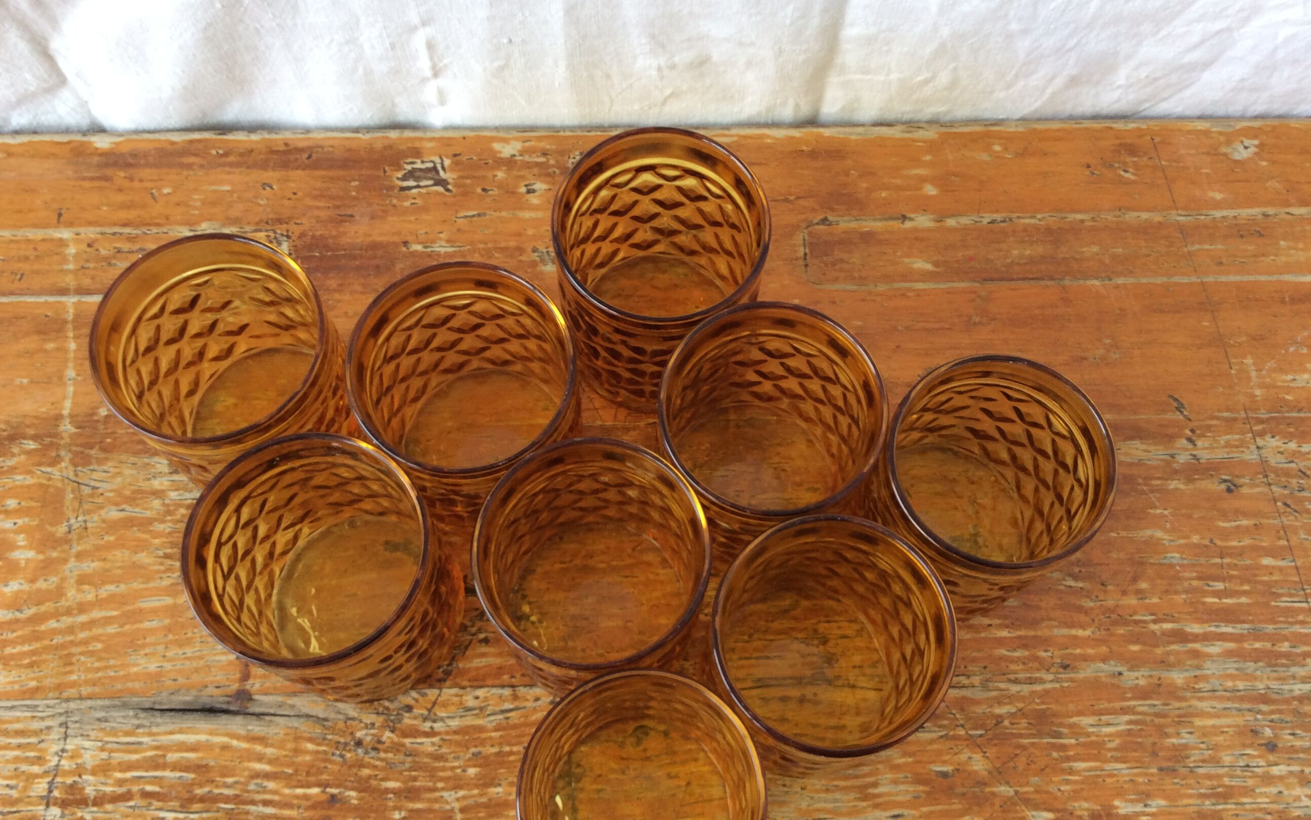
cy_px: 462
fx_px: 1215
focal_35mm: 34
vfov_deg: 37.2
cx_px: 653
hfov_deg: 56.7
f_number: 2.4
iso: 50
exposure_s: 1/25
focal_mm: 3.3
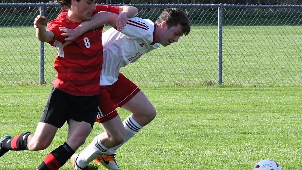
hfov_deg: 10.5
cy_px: 81
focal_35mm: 205
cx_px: 151
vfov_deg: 5.9
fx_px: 1641
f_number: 16
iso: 2800
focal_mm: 130
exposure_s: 1/1000
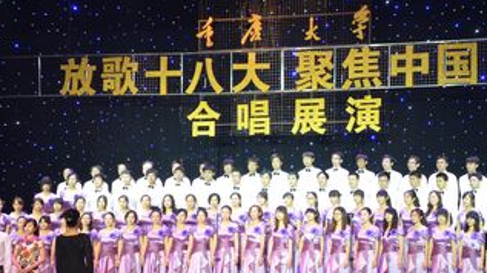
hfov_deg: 22.5
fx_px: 1226
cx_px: 266
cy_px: 176
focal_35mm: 95
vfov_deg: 12.7
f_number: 4.8
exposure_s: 1/30
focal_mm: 48
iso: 400
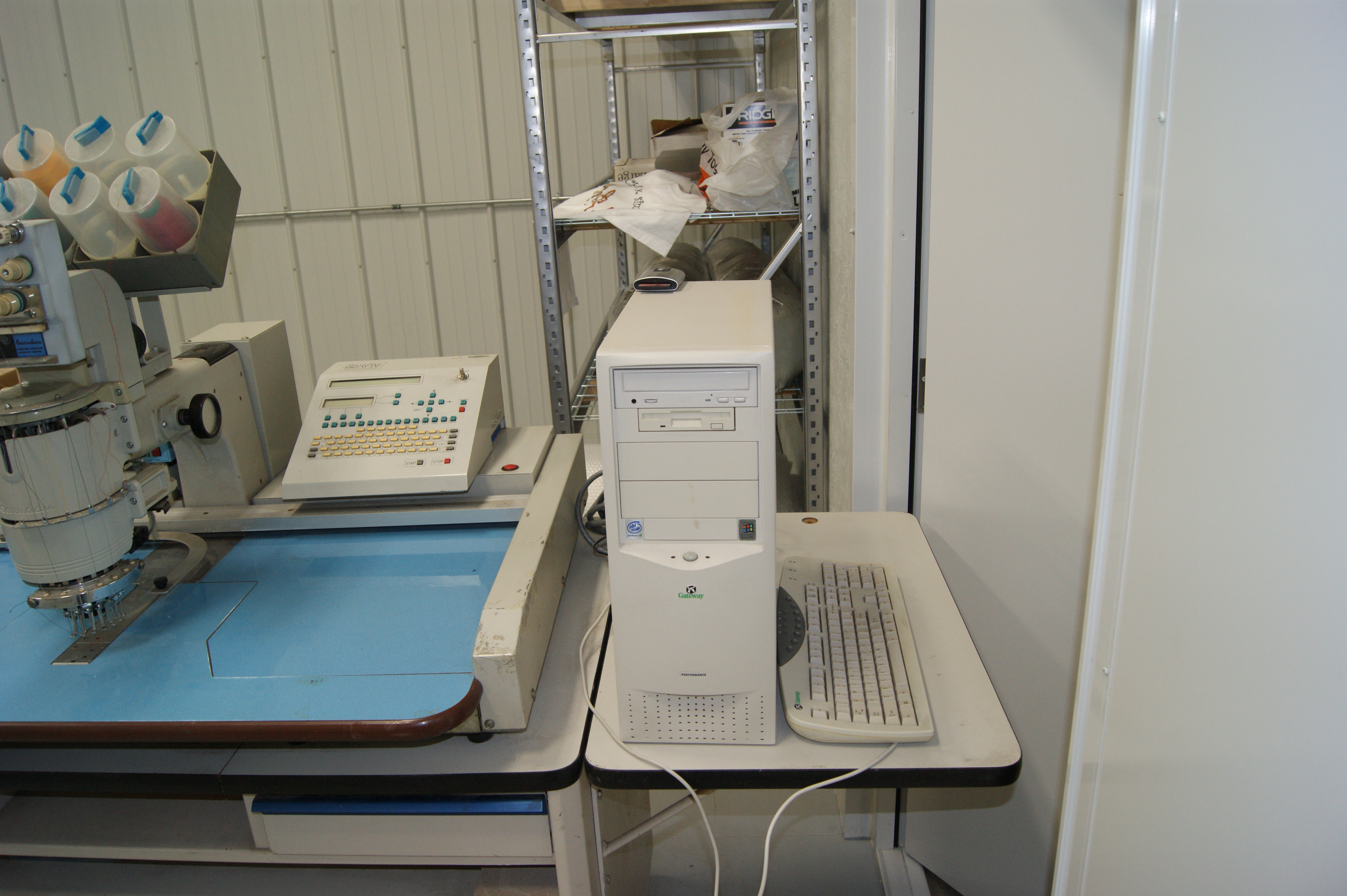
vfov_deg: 47.9
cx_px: 674
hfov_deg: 67.4
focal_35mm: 27
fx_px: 1010
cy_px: 448
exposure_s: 1/80
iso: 400
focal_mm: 18
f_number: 5.6
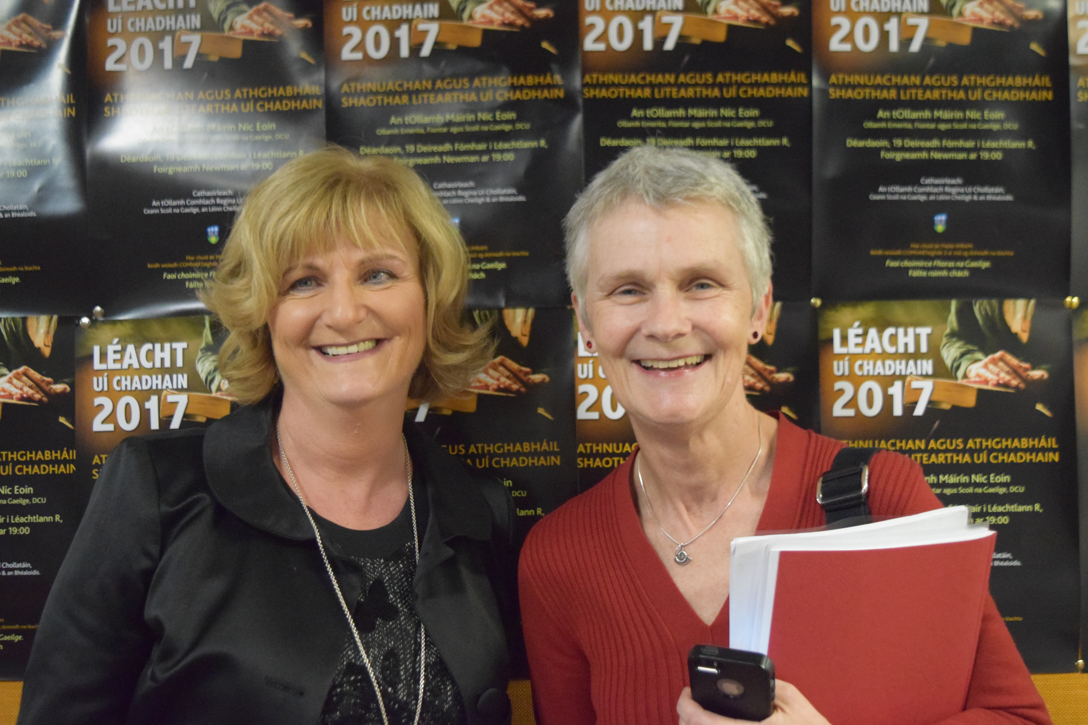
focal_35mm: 45
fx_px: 1360
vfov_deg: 29.9
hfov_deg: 43.6
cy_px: 362
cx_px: 544
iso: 5600
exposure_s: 1/60
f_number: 4.2
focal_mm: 30
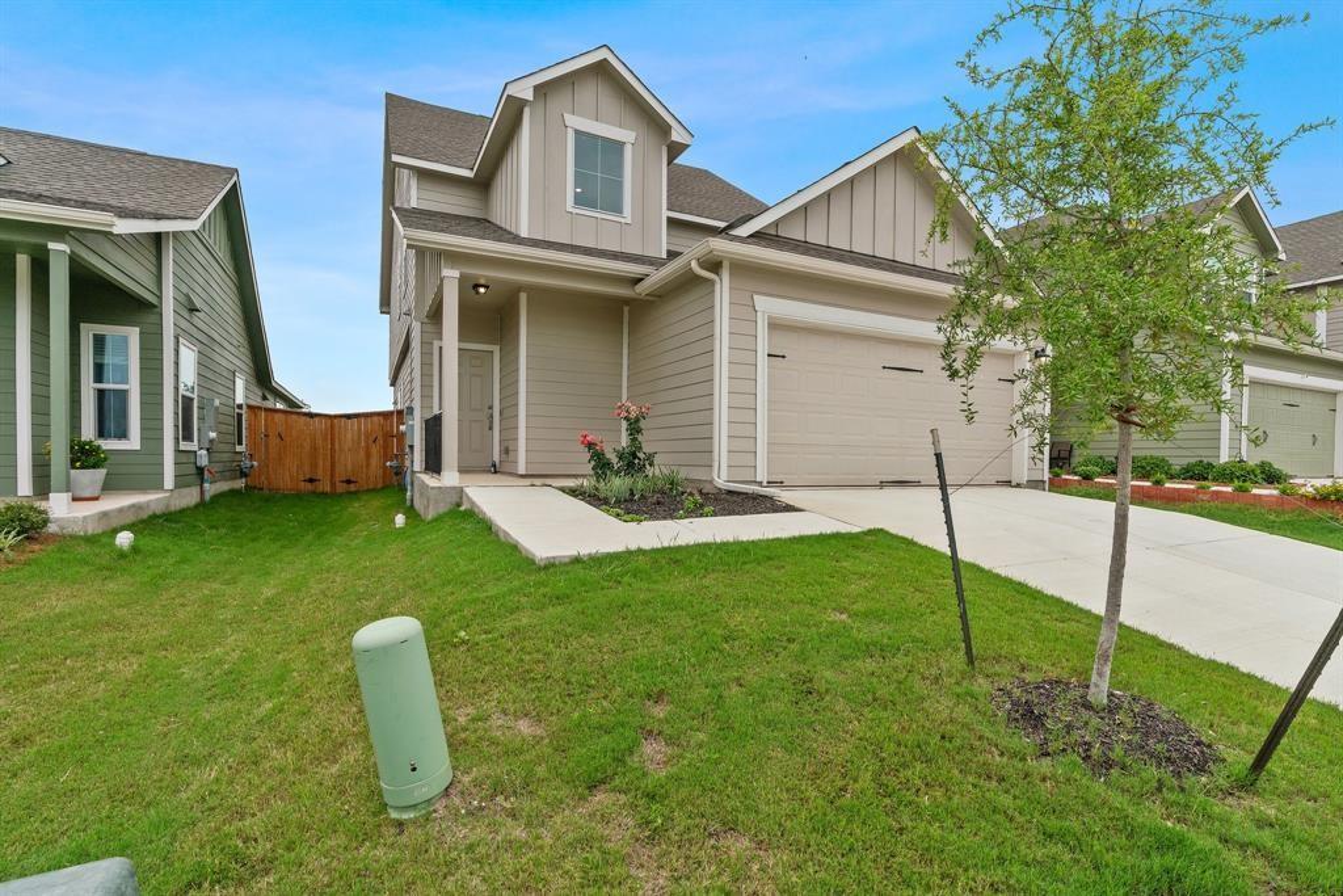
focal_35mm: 16
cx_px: 672
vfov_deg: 73.8
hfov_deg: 96.7
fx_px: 597
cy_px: 448
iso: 400
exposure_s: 1/800
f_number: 8
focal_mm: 16
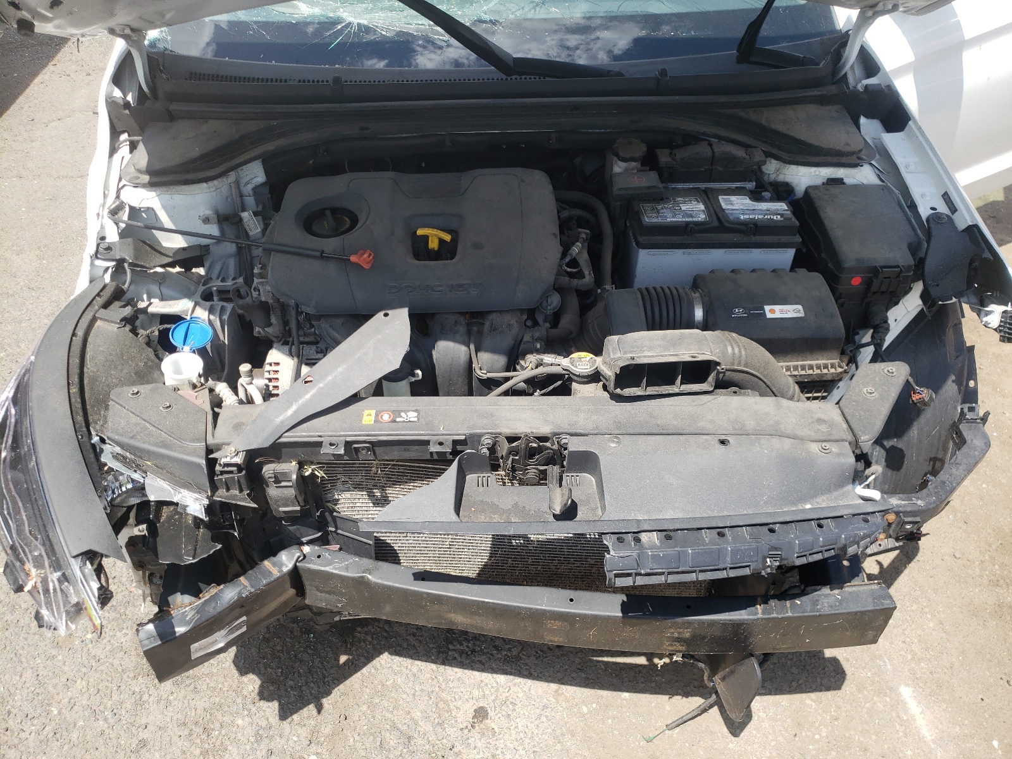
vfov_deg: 53.1
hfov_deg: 67.3
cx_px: 506
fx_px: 760
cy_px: 380
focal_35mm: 26
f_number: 1.5
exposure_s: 1/1250
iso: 50
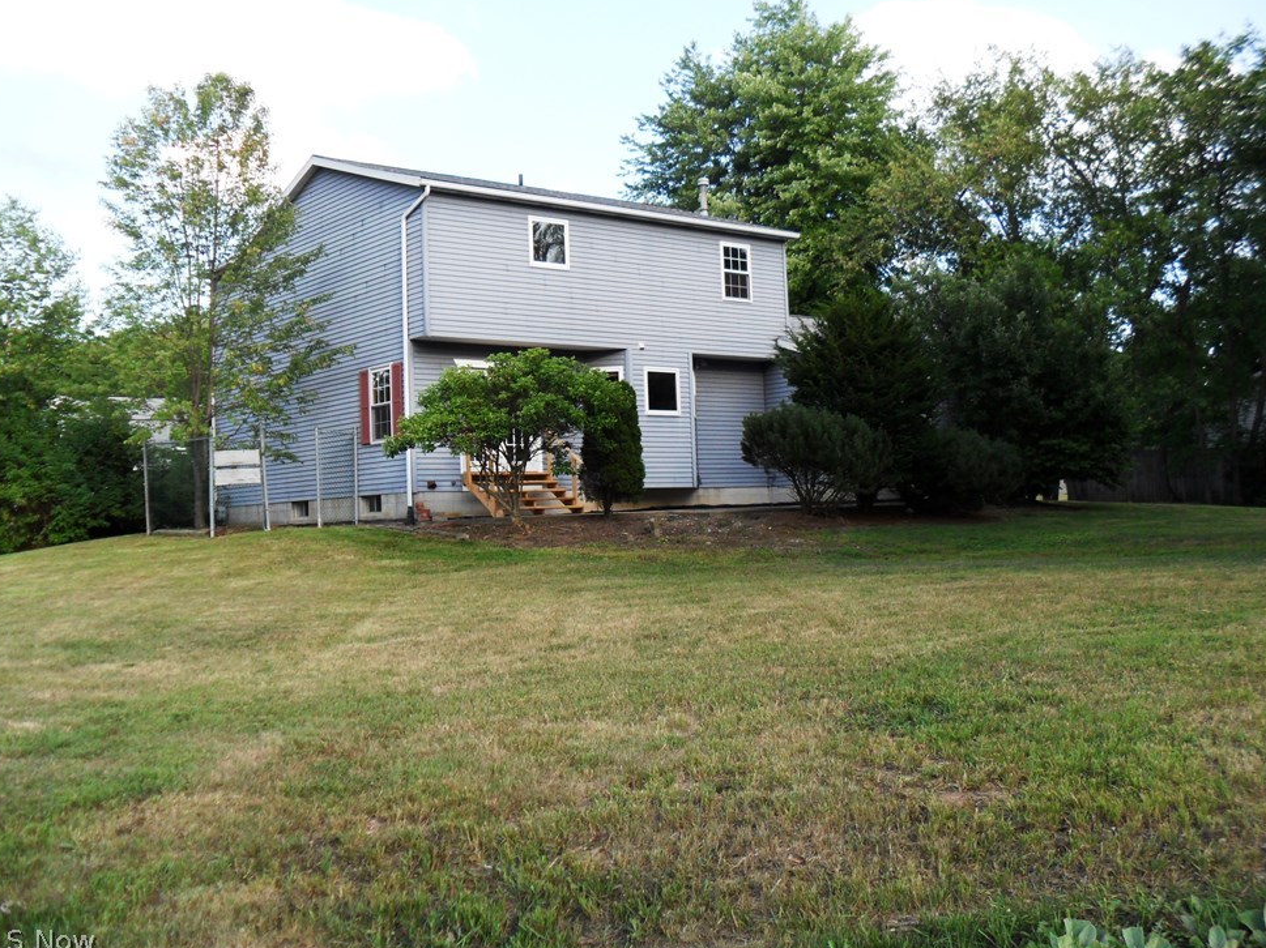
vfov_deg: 38.6
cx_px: 628
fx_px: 1353
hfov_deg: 50.2
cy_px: 461
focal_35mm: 37
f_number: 3
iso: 80
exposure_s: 1/350
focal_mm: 6.3
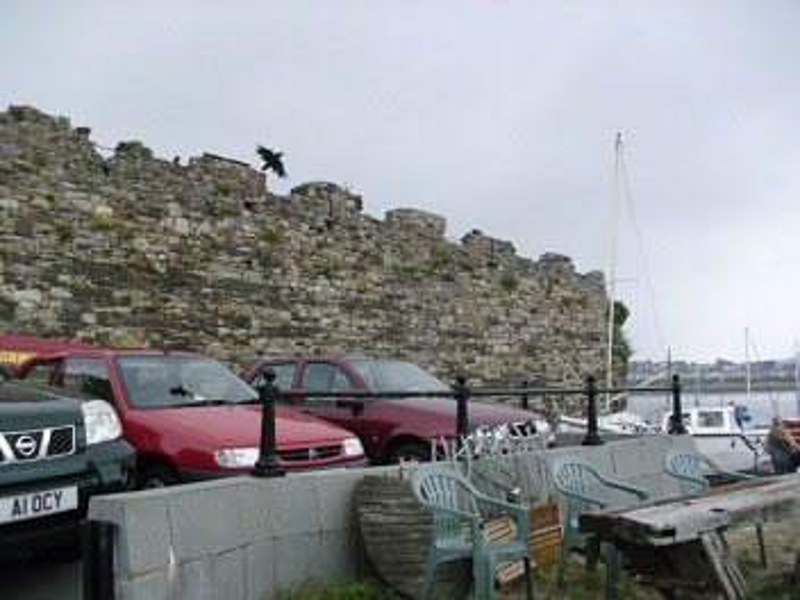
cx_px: 400
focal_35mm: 36
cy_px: 300
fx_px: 832
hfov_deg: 51.4
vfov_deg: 39.7
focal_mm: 6.3
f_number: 7.8
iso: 100
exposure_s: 1/125
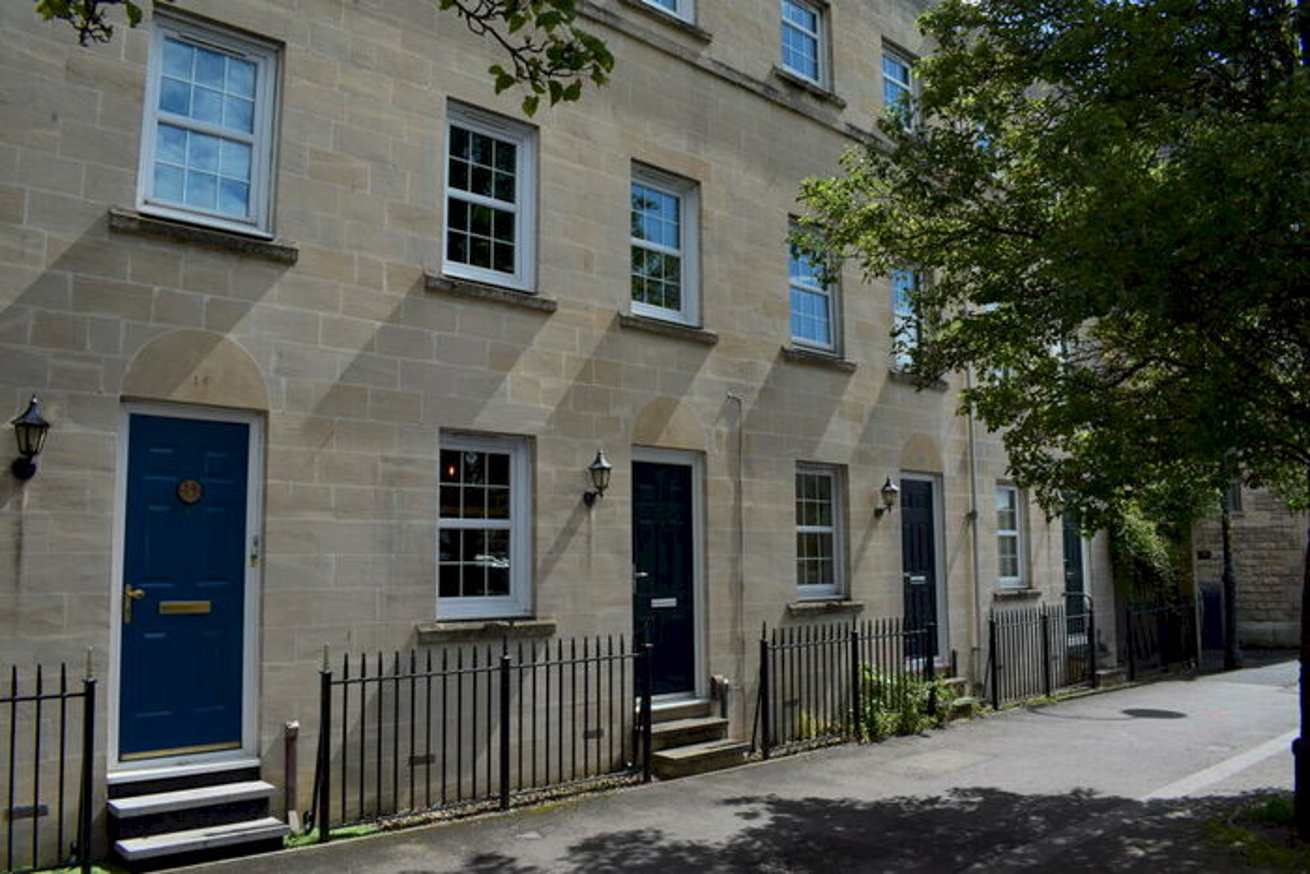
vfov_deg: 47.9
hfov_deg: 67.4
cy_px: 437
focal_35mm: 27
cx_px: 655
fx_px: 983
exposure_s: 1/320
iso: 200
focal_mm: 18
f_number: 9
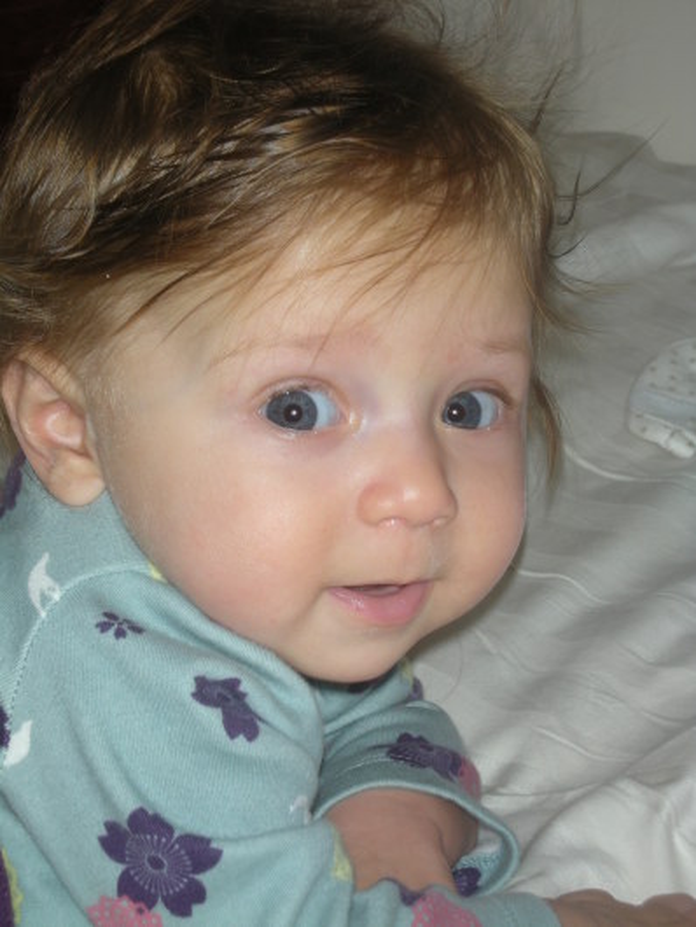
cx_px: 348
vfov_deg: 18.7
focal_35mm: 105
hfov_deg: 14.1
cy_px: 464
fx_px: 2813
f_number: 5
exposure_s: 1/120
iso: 50
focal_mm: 17.4
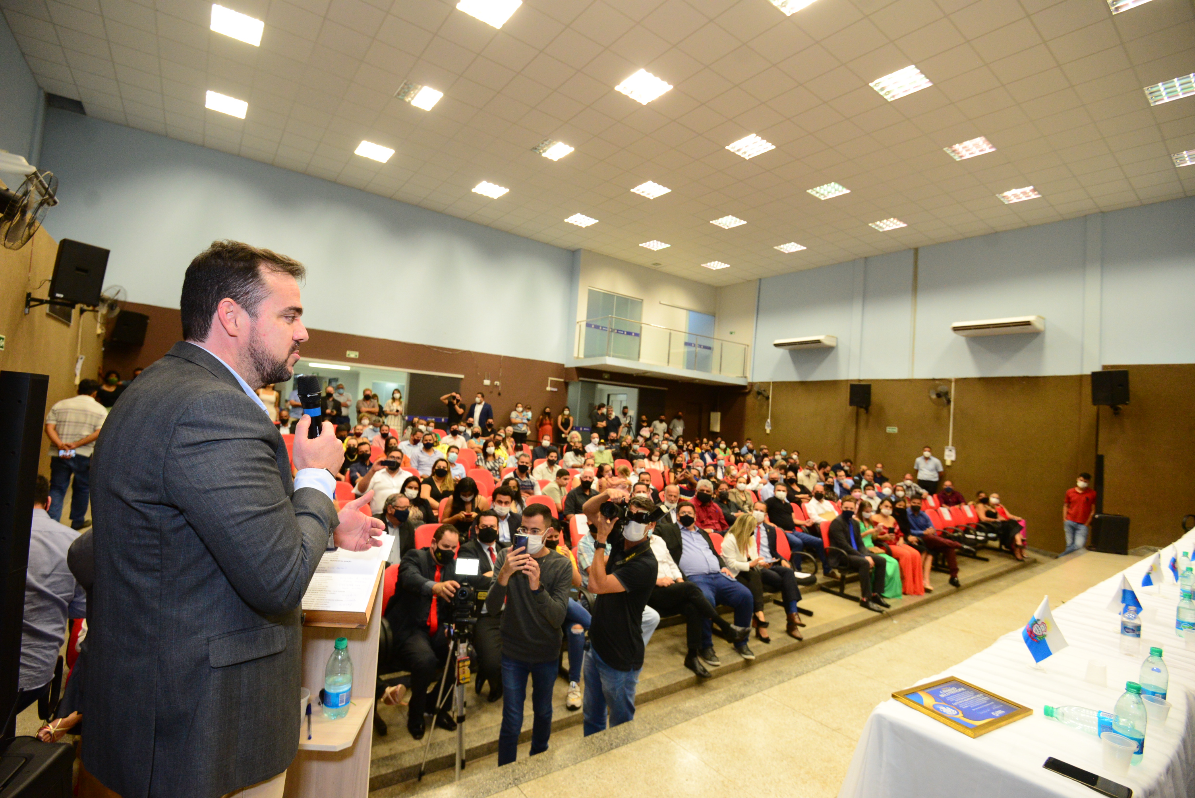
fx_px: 531
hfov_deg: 96.7
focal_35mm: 16
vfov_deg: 73.8
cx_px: 598
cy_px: 399
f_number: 4
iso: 3200
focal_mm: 16
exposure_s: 1/125
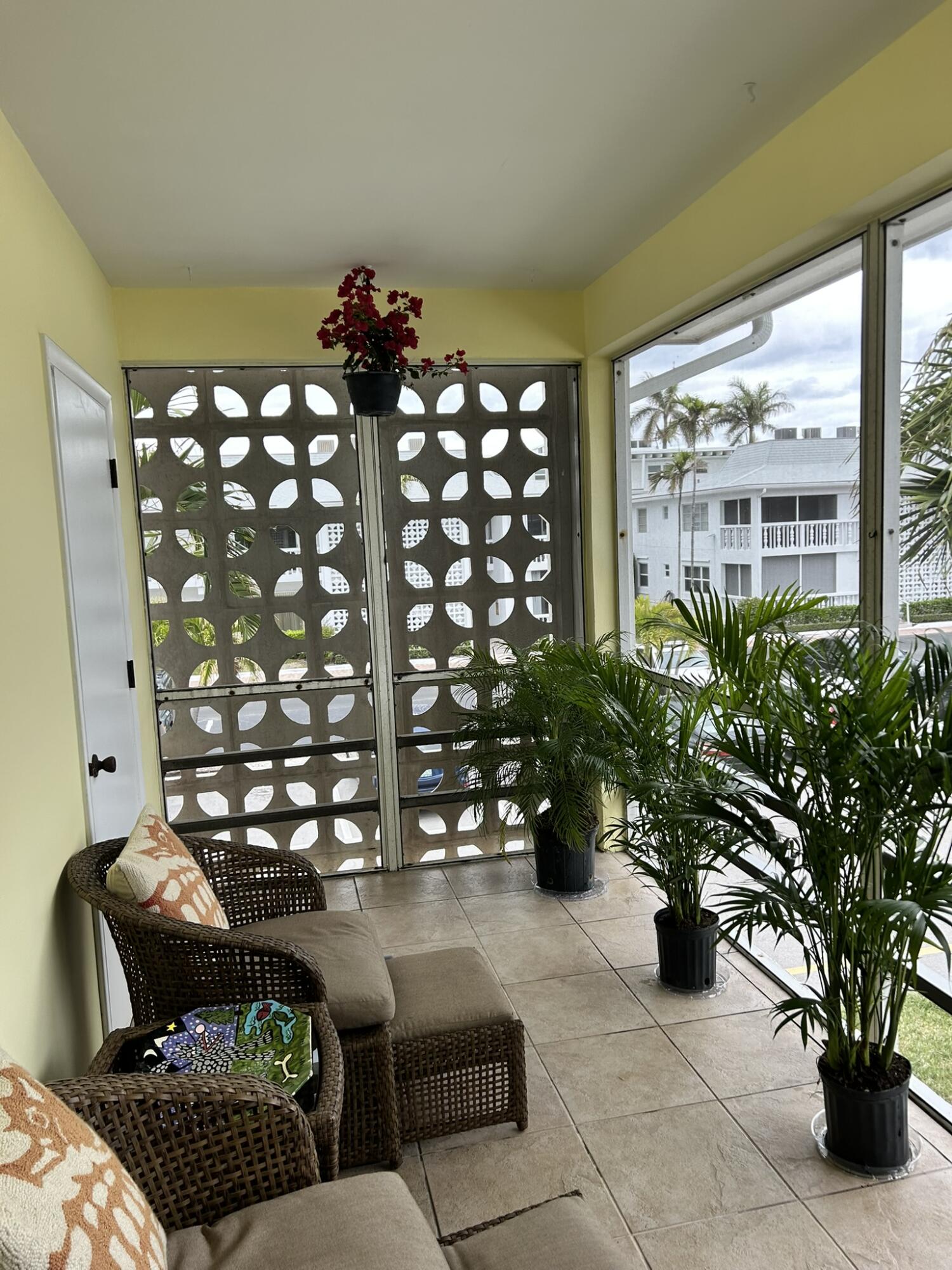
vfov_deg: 67.3
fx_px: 953
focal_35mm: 26
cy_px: 635
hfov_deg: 53.1
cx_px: 476
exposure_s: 1/137
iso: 32
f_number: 1.5
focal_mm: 5.7
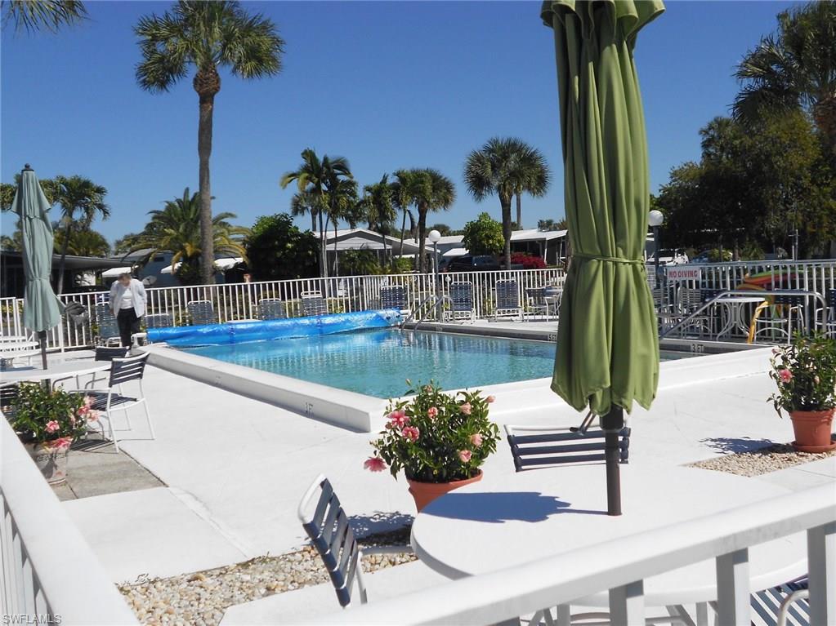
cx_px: 418
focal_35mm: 37
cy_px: 313
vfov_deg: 38.7
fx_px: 893
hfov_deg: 50.1
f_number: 9.8
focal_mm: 6.7
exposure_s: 1/320
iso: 80
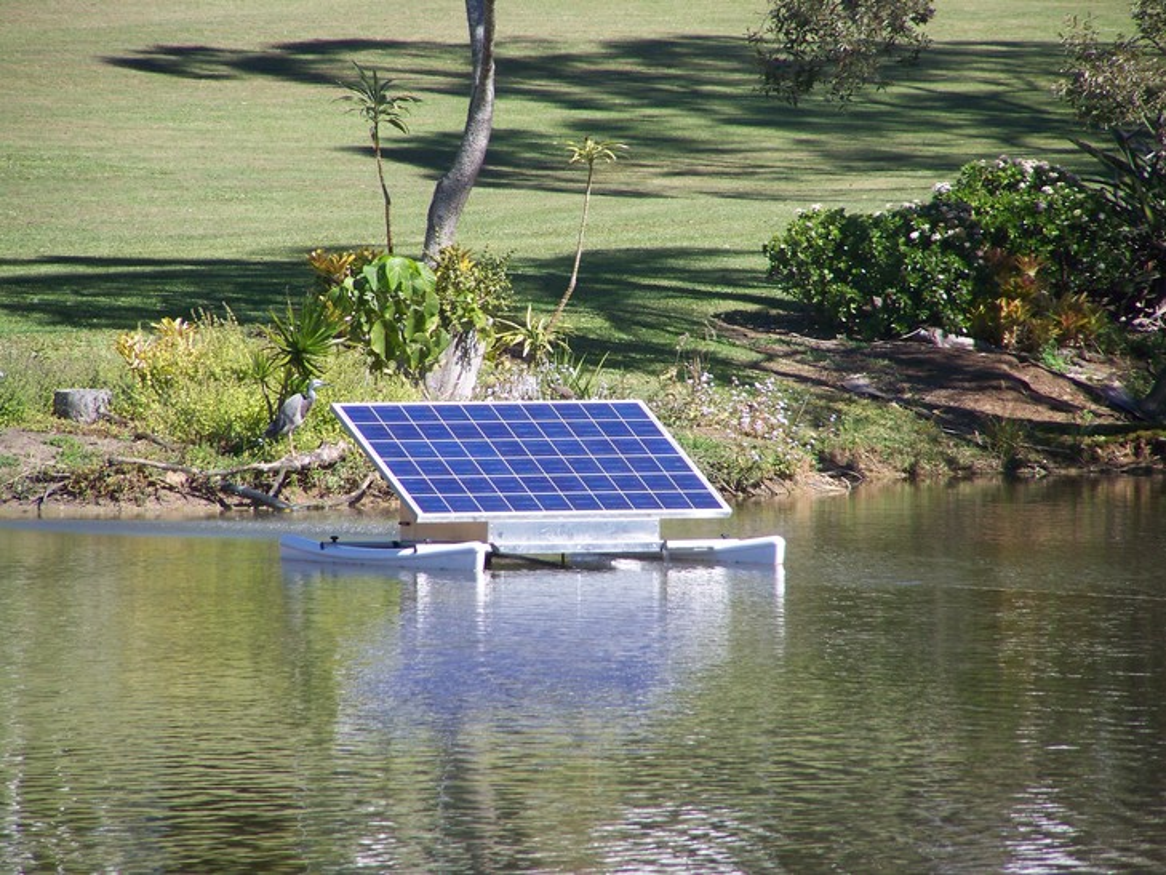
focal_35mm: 380
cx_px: 583
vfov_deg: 3.9
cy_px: 438
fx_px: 12802
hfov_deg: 5.2
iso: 64
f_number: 3.7
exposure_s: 1/400
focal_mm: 63
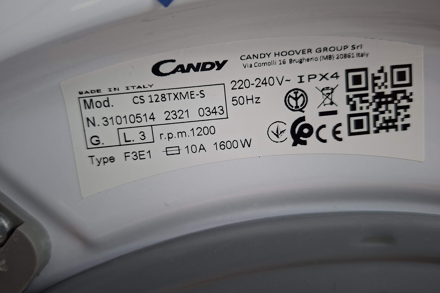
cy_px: 138
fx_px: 293
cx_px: 220
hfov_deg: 73.7
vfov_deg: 53.1
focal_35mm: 24
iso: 250
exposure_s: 1/33
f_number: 1.8
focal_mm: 5.54
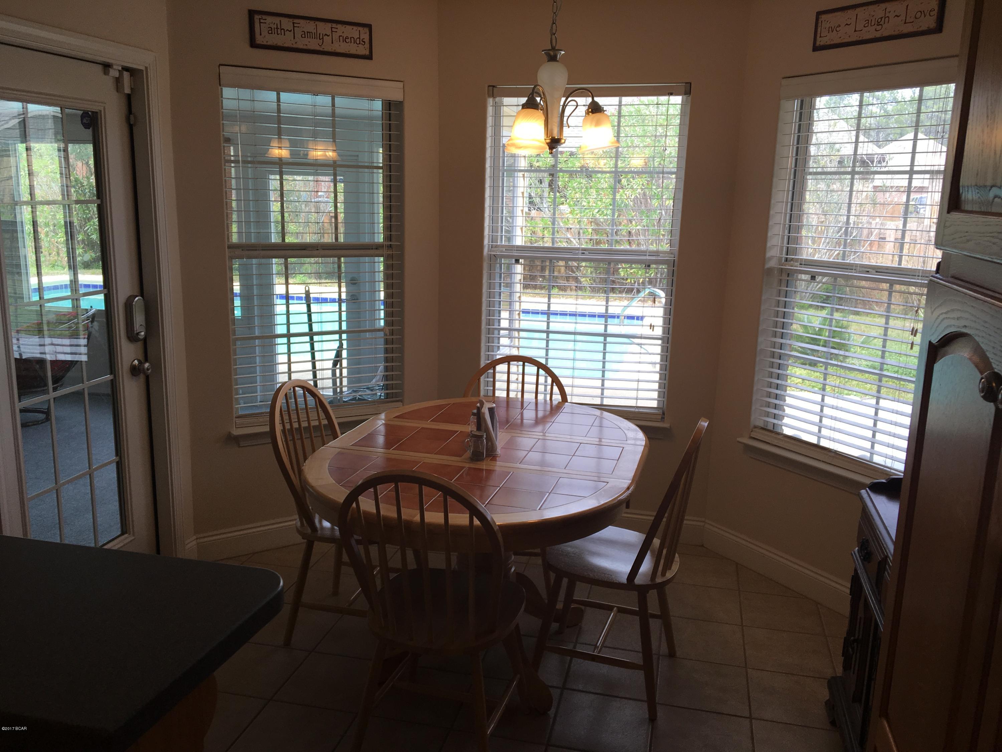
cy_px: 376
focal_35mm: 29
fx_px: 839
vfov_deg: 48.2
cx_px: 501
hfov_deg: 61.7
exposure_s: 1/150
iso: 25
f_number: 2.2
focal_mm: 4.15
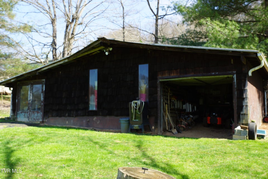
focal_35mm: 39
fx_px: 290
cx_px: 134
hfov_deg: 49.6
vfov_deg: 34.2
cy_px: 90
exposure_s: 1/80
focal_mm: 26
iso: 100
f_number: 6.3
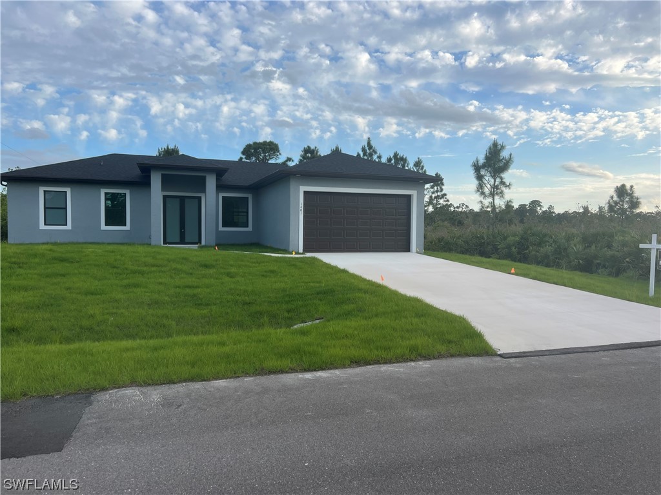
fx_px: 496
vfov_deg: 53.1
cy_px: 248
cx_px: 330
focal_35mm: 26
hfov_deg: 67.3
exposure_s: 1/1751
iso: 50
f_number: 1.5
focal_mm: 5.7
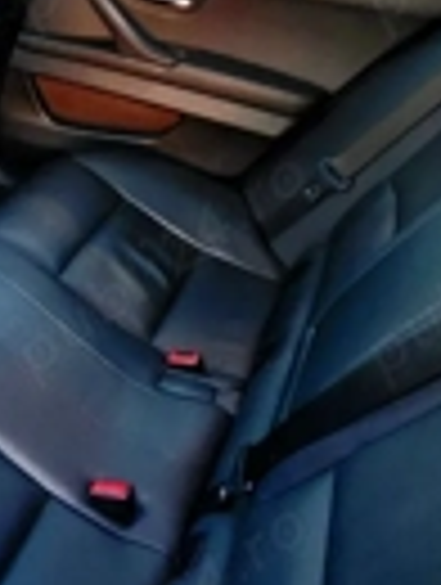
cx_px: -99
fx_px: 677
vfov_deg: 46.7
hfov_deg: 30.3
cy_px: 320
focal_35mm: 40
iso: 1000
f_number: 1.9
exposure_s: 1/33.4
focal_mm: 2.2
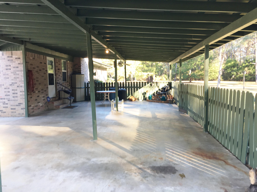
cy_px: 96
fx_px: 215
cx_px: 128
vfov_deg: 48.2
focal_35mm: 29
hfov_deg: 61.7
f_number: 2.2
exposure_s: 1/40
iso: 25
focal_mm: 4.15
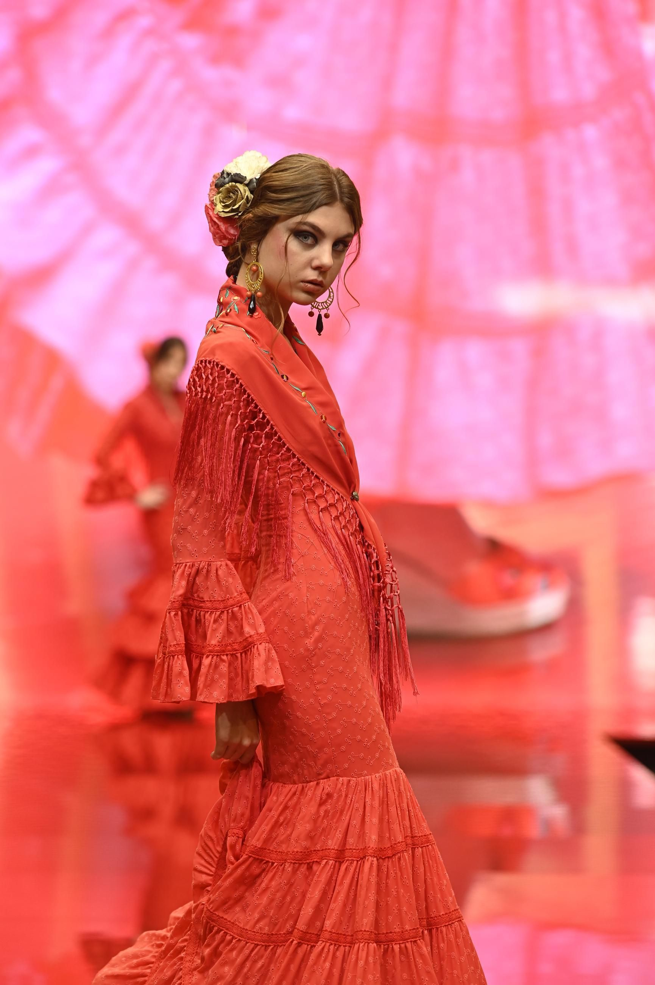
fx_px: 3689
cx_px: 328
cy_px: 492
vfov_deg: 15.2
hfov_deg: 10.1
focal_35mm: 135
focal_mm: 135
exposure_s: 1/640
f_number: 4
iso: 1000
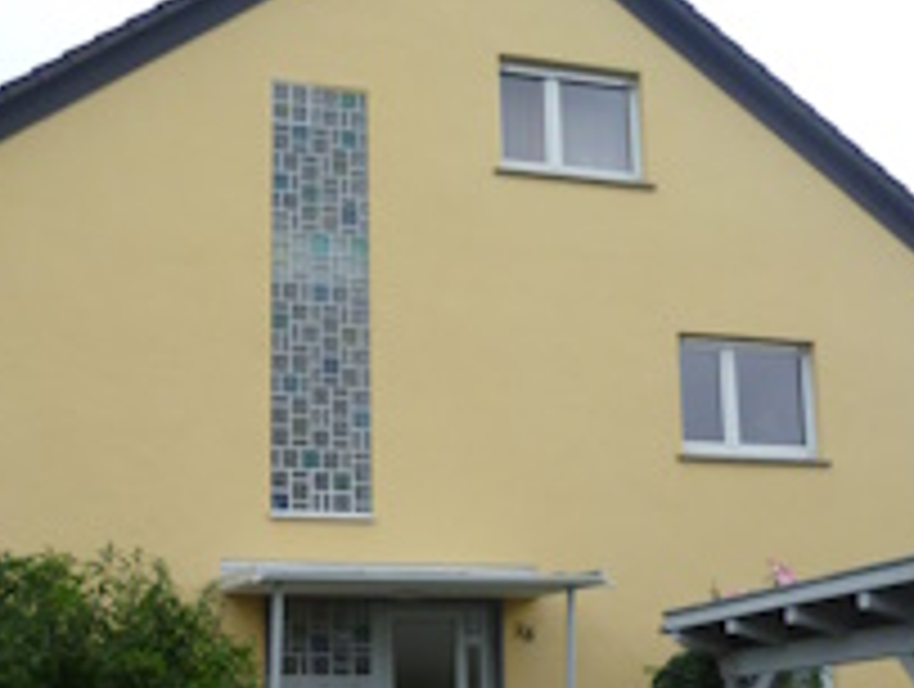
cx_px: 376
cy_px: 400
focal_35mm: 58
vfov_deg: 25.3
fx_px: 1534
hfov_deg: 33.1
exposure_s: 1/640
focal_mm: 5
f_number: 2.8
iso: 200
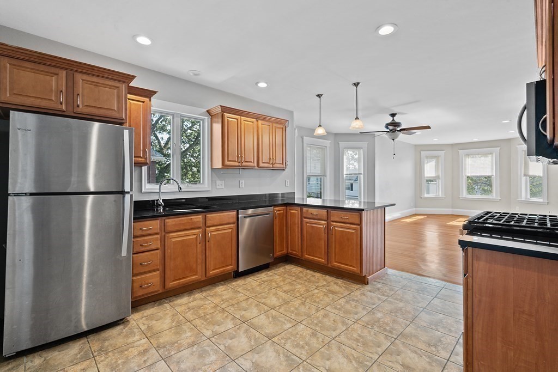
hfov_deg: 96.7
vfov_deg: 73.8
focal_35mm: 16
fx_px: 248
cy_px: 186
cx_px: 279
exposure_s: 1/1.25
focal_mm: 16
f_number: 10
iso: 500
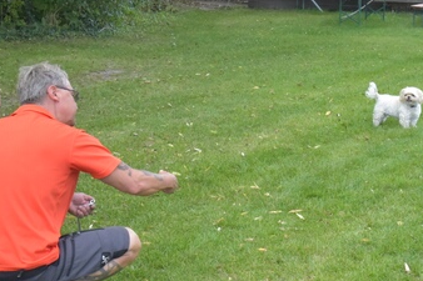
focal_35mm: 90
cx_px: 394
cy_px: 200
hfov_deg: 22.0
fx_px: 1057
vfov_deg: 15.1
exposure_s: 1/400
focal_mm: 38
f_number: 10
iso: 4000
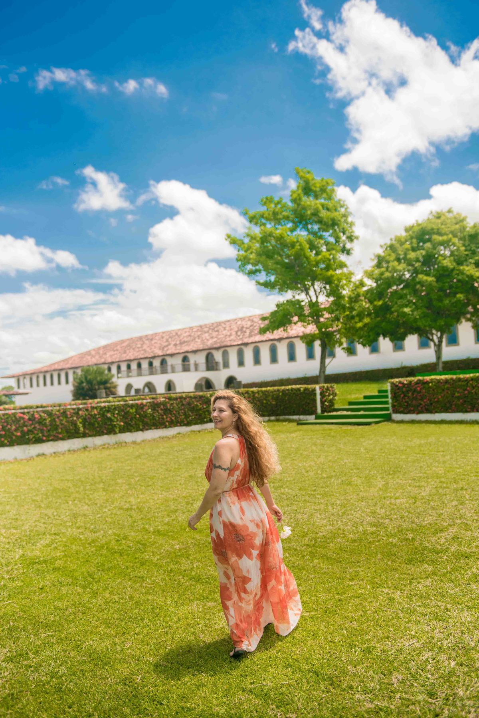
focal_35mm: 32
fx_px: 638
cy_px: 359
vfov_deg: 58.7
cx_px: 240
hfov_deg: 41.1
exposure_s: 1/4000
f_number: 2.8
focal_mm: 32
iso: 100
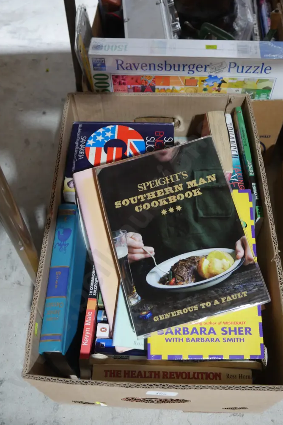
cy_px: 214
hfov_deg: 38.9
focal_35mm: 34
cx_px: 143
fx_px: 401
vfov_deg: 55.8
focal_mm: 16
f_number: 3.6
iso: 1000
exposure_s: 1/60
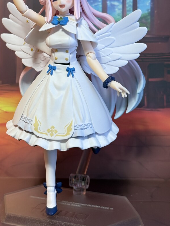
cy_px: 93
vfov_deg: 26.6
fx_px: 478
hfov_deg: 20.1
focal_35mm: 73
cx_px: 63
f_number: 1.78
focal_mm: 6.76
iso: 50
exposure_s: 1/60
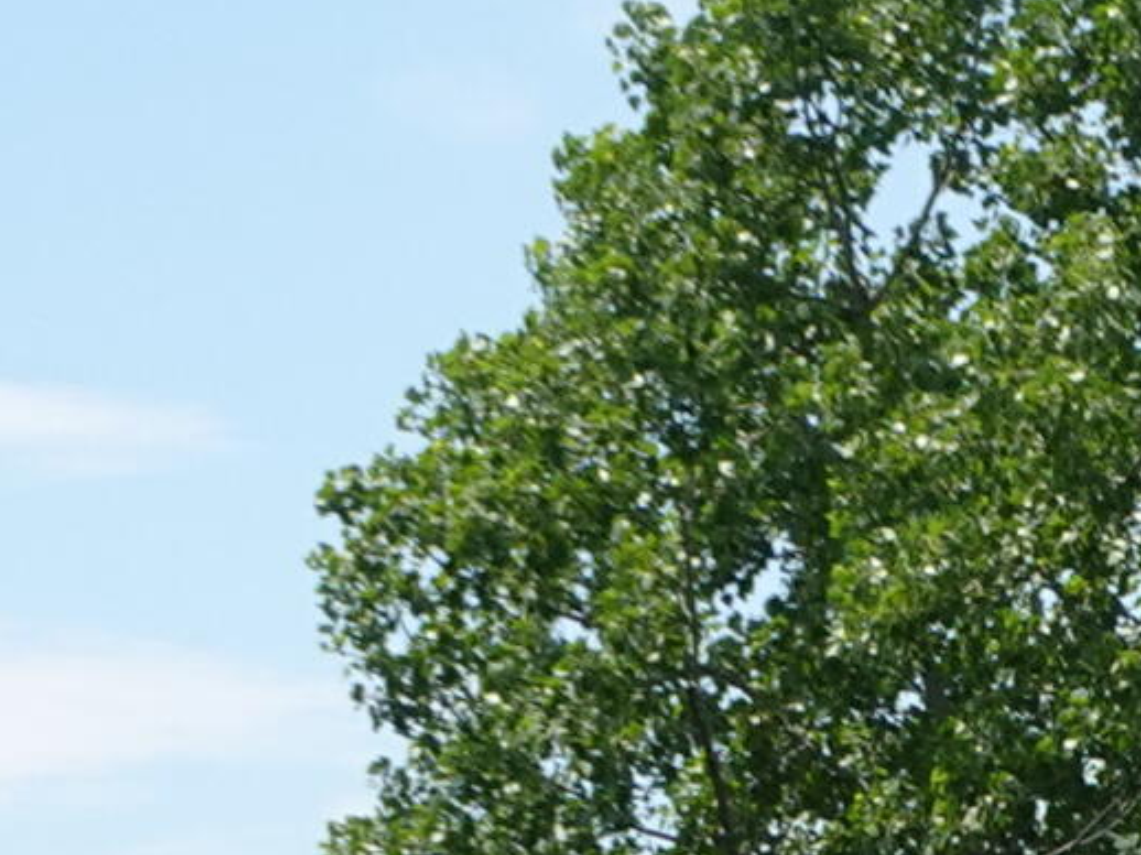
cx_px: 2454
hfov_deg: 6.8
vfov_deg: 5.2
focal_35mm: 278
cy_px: 1891
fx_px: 9159
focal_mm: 7.79
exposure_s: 1/400
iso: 80
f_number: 4.5
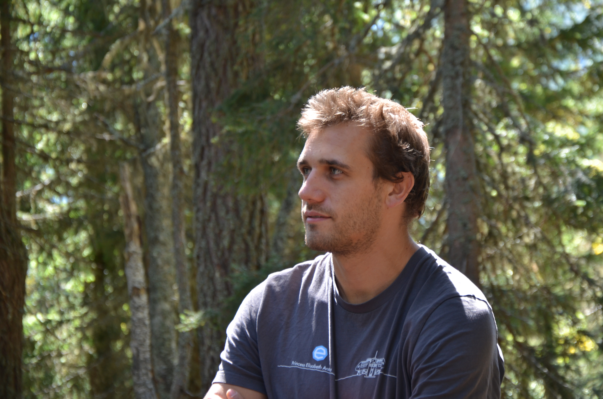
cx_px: 302
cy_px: 200
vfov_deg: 13.0
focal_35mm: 105
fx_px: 1755
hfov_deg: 19.5
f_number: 5.3
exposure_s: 1/60
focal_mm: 70
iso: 320
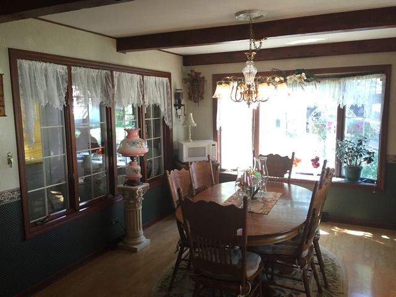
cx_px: 198
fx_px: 332
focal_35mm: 29
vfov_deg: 48.2
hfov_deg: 61.7
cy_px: 148
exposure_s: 1/30
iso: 125
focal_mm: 4.15
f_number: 2.2
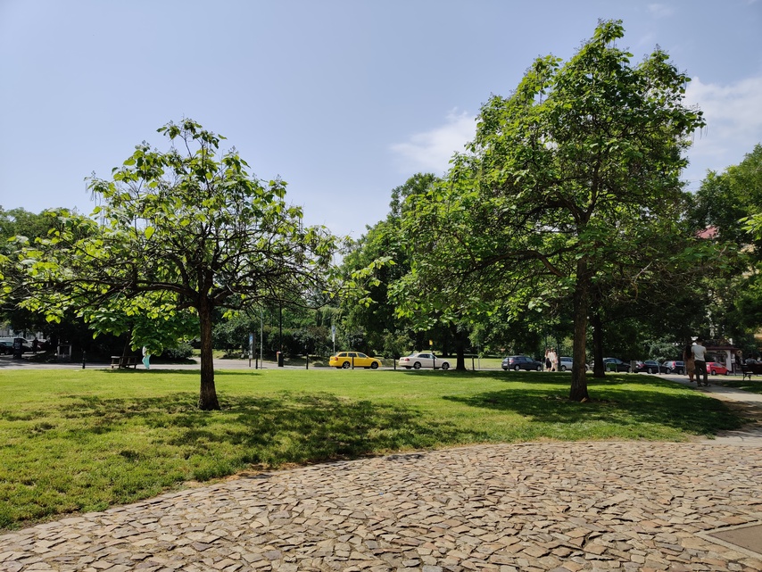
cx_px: 381
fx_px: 595
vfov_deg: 51.4
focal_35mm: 27
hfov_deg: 65.3
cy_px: 286
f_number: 1.65
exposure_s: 1/2864
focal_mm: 4.75
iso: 125
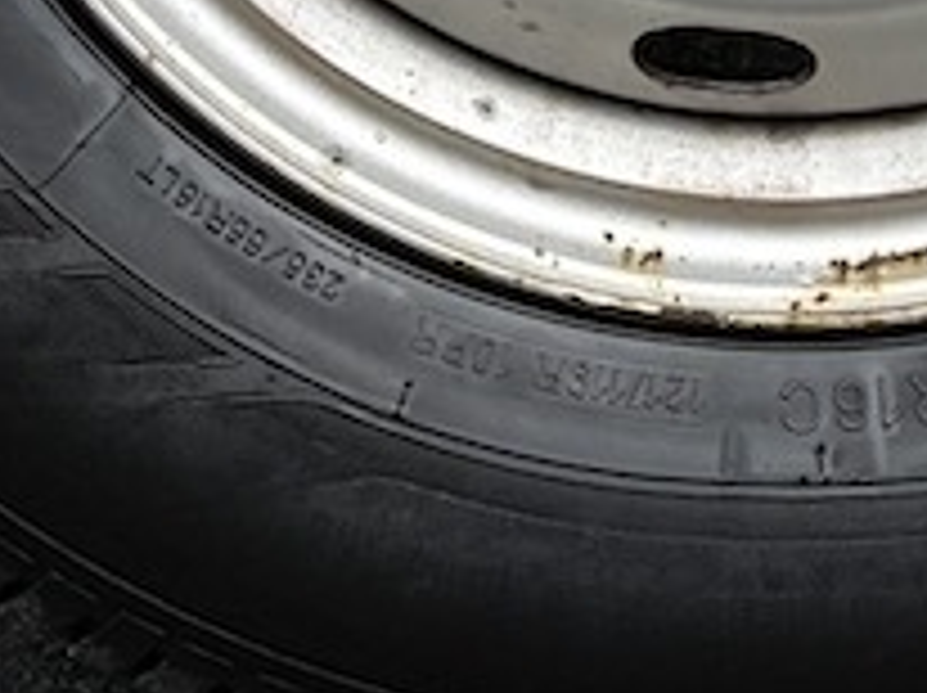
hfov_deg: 15.5
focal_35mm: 126
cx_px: 792
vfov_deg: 10.8
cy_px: -675
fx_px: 3370
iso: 80
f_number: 1.78
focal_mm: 6.76
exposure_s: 1/1653
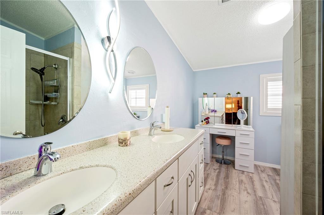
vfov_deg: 81.1
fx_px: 126
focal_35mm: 14
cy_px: 108
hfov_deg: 104.3
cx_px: 162
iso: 100
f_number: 8
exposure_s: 1/2
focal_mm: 14
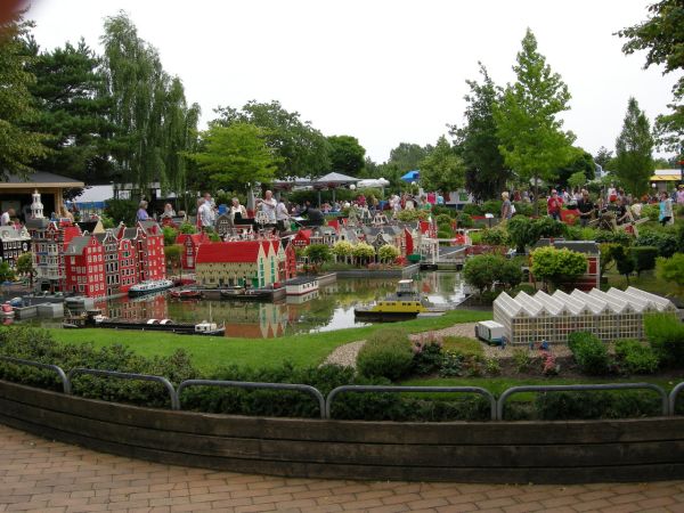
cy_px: 256
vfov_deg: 39.7
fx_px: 711
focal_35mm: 36
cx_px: 342
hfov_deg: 51.4
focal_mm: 7.5
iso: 64
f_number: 4.8
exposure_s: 1/212
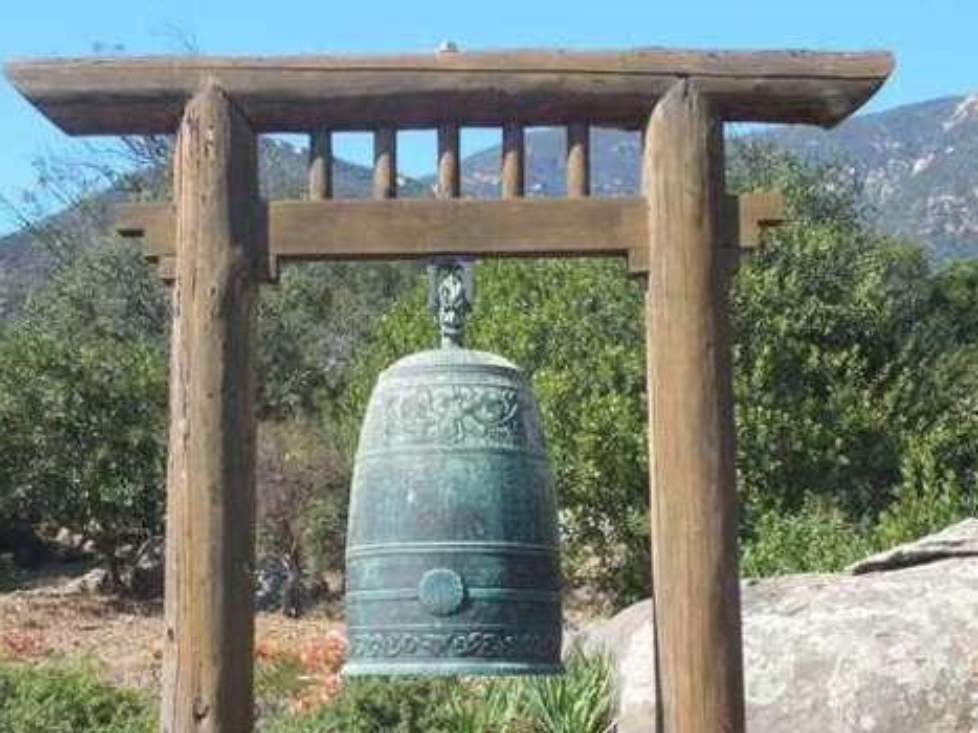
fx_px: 1695
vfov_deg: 24.2
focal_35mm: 60
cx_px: 450
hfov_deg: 32.2
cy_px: 528
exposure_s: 1/500
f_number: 3.7
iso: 125
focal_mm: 6.3
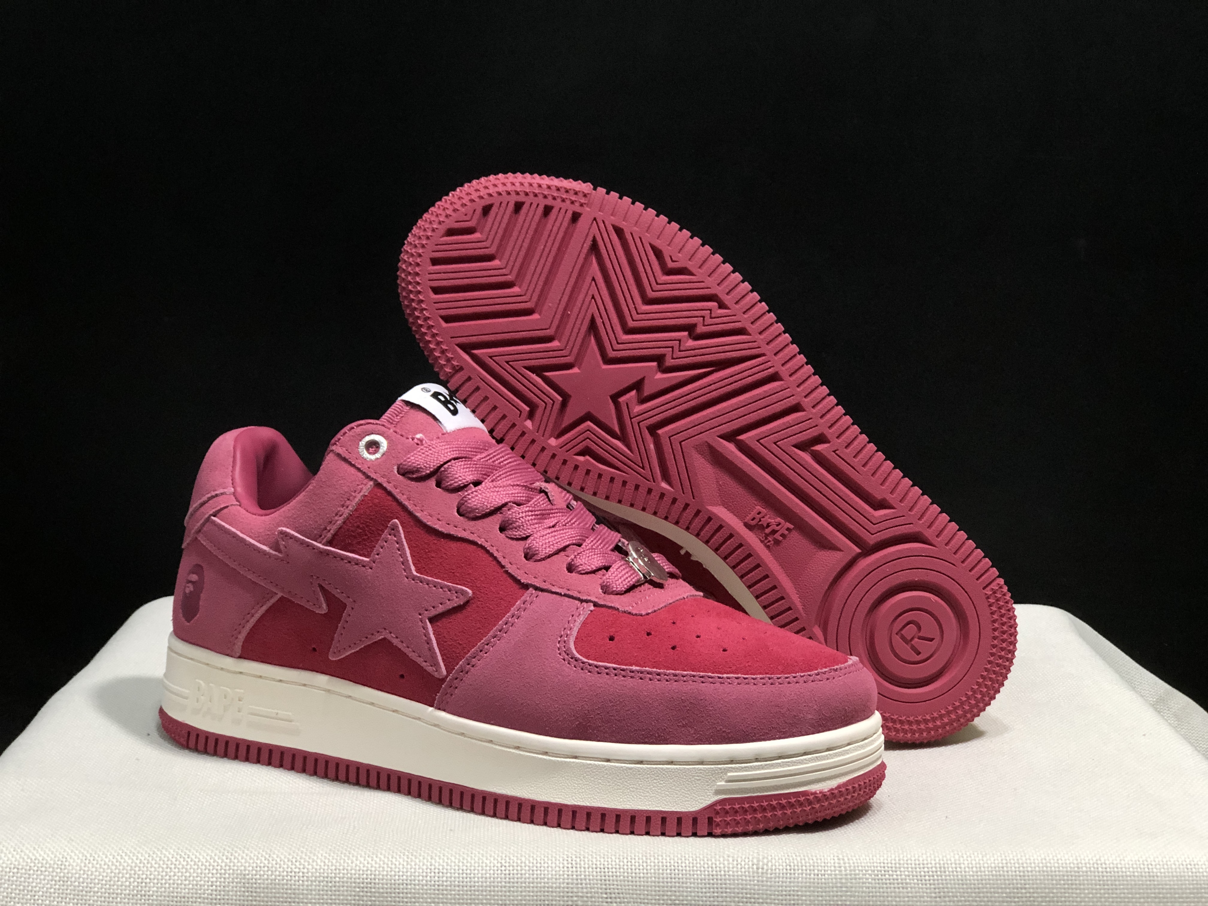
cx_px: 604
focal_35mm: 57
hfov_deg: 33.8
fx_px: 1989
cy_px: 453
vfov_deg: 25.7
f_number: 2.8
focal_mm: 6.6
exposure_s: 1/30
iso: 125
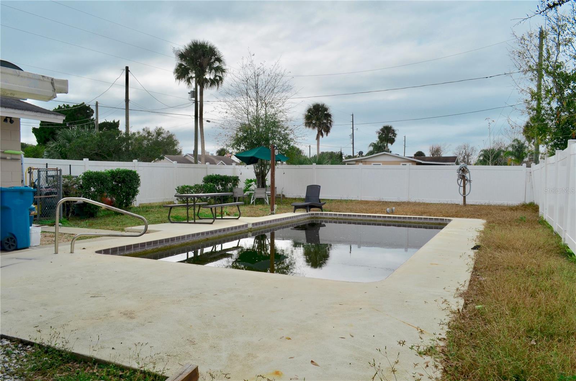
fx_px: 431
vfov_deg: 47.7
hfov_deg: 67.5
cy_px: 190
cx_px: 288
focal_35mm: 27
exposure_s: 1/320
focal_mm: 18
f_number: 9
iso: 100
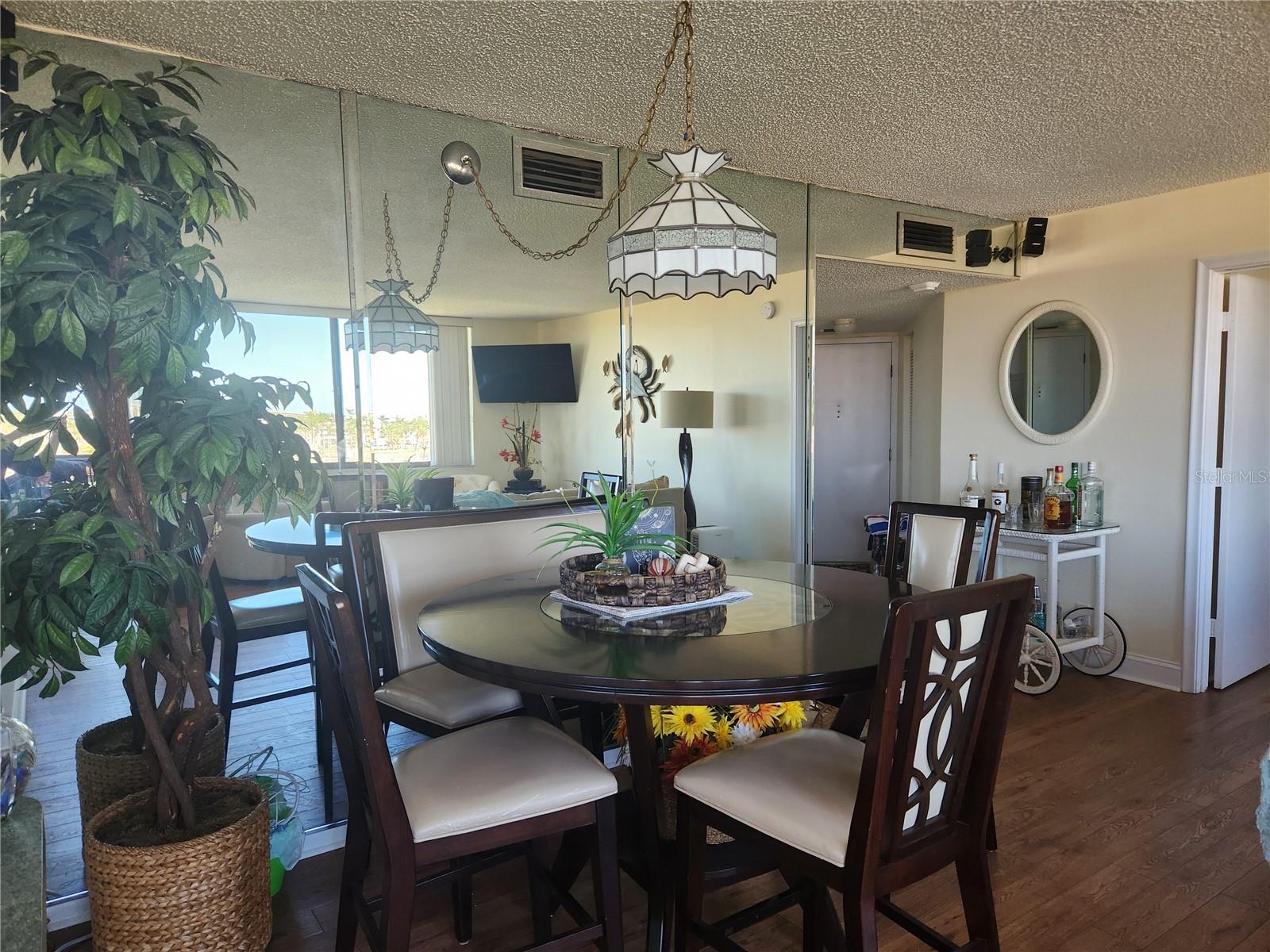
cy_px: 476
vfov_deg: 58.9
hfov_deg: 73.9
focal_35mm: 23
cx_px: 635
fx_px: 844
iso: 160
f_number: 1.8
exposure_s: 1/180
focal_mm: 5.4
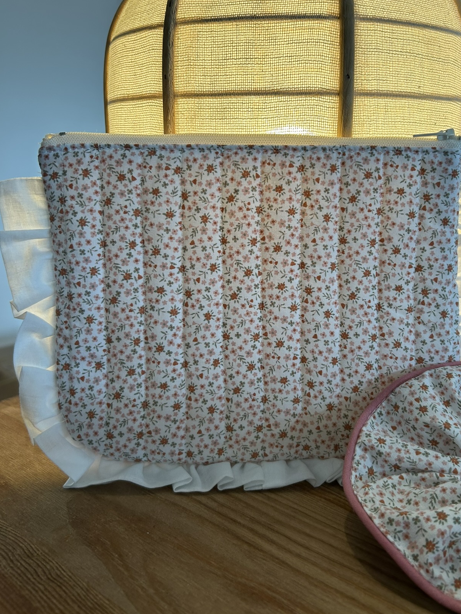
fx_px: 586
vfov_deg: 55.2
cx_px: 290
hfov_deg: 42.6
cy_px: 266
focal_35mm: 33
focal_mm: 5.7
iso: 64
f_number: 1.5
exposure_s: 1/160
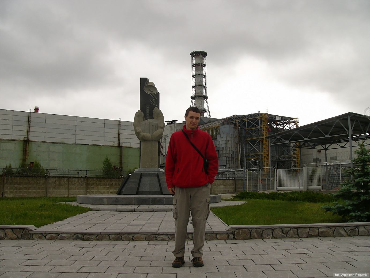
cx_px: 185
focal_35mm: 36
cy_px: 139
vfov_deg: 39.6
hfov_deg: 51.4
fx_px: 385
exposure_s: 1/250
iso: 50
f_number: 4
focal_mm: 6
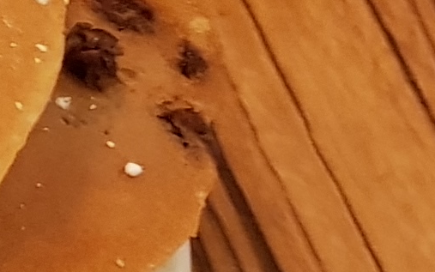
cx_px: -1005
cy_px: -186
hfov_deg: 7.9
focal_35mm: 219
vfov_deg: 5.9
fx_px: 2597
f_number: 1.7
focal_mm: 4.2
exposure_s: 1/12
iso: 200
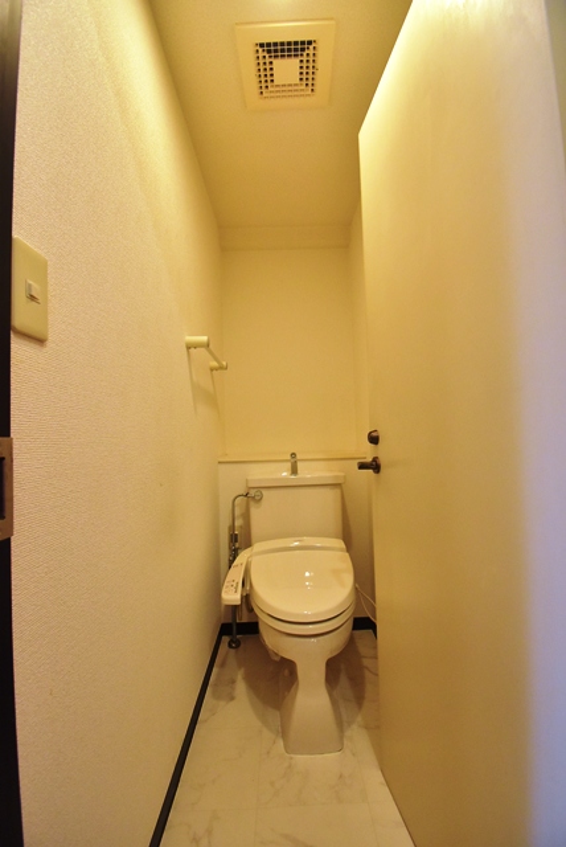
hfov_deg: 77.4
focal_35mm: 15
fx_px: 353
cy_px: 424
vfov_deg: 100.3
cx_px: 283
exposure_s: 1/125
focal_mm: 10
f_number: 5.6
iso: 2000
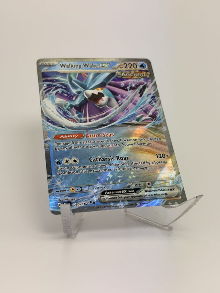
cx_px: 110
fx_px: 407
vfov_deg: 39.7
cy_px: 146
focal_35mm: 48
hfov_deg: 30.3
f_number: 1.78
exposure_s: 1/906
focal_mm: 6.76
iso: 64
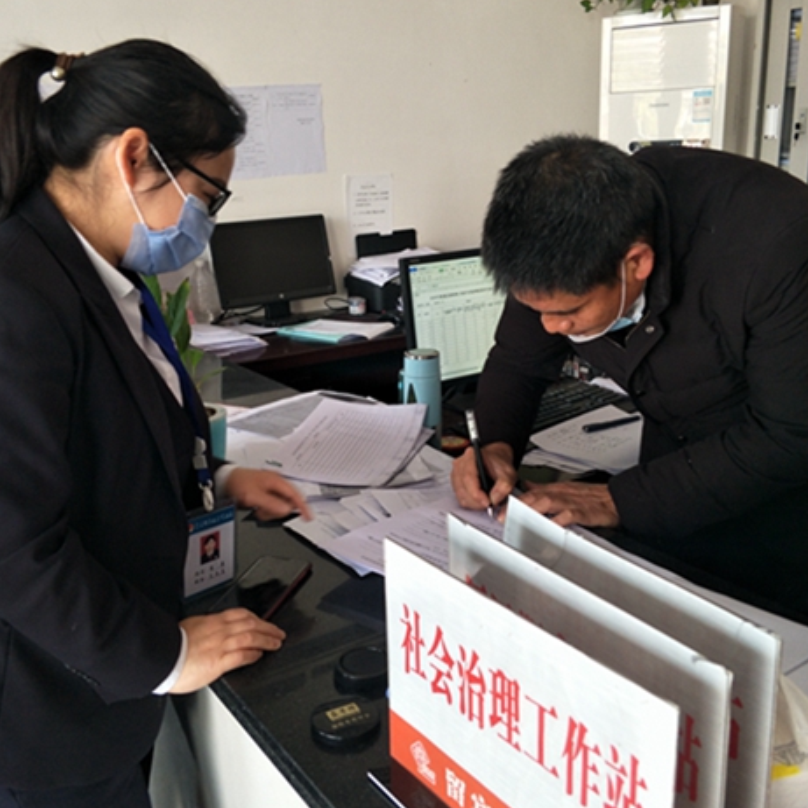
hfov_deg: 59.1
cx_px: 396
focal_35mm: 27
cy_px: 398
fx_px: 713
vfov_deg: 59.1
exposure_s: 1/50
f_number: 1.7
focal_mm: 3.79
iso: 64
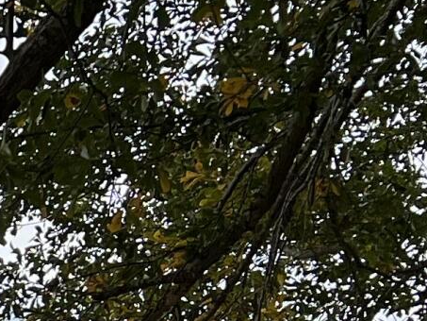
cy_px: 690
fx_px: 2122
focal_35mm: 172
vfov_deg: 8.1
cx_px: -888
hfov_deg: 9.1
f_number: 1.5
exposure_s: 1/1412
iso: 50
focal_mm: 5.7
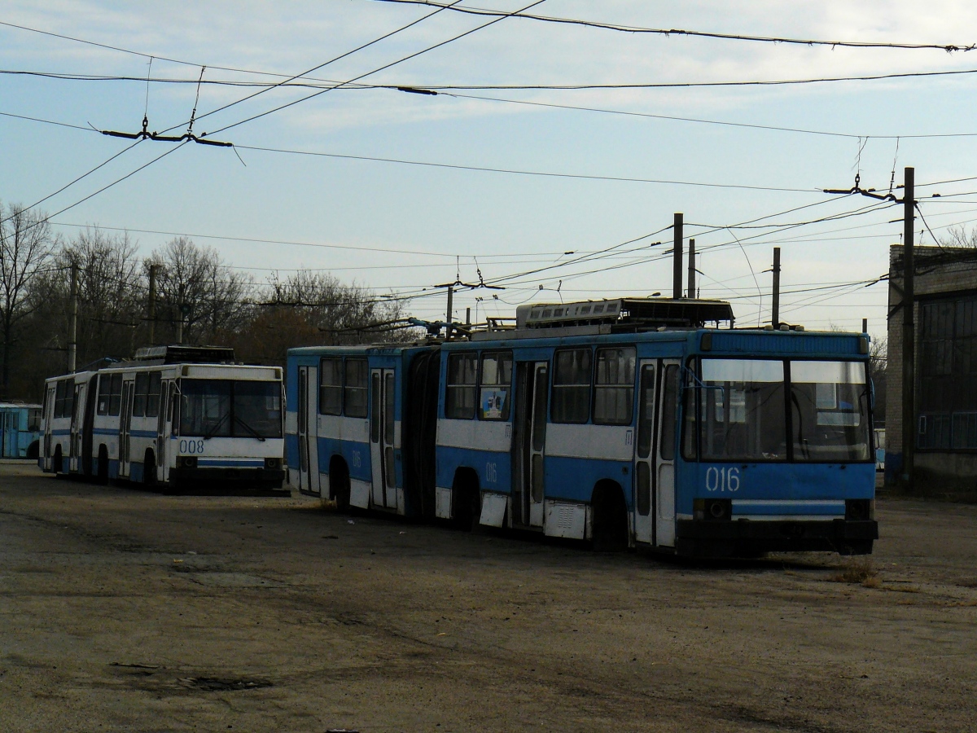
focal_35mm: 87
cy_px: 366
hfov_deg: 22.5
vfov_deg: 17.0
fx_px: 2455
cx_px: 488
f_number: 7.1
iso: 100
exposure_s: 1/400
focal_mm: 14.5
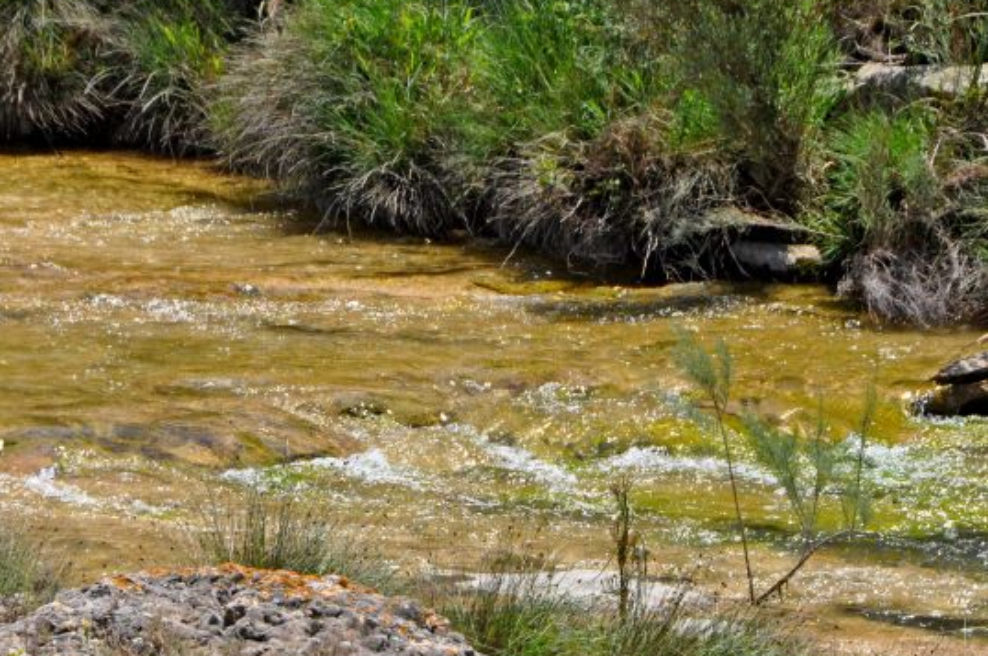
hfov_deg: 5.6
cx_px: 347
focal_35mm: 371
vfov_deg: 3.7
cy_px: 450
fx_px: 10167
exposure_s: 1/500
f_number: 13
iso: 640
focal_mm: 130
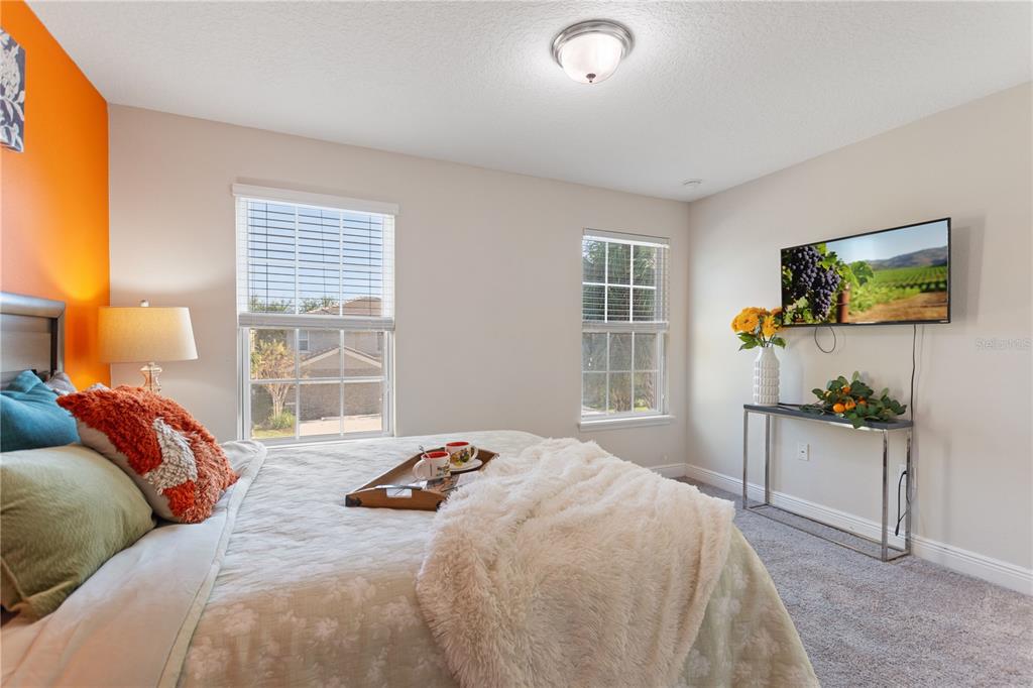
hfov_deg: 100.4
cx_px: 516
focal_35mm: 15
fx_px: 430
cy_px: 344
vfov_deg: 77.3
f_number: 4.5
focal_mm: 10
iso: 400
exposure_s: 1/25
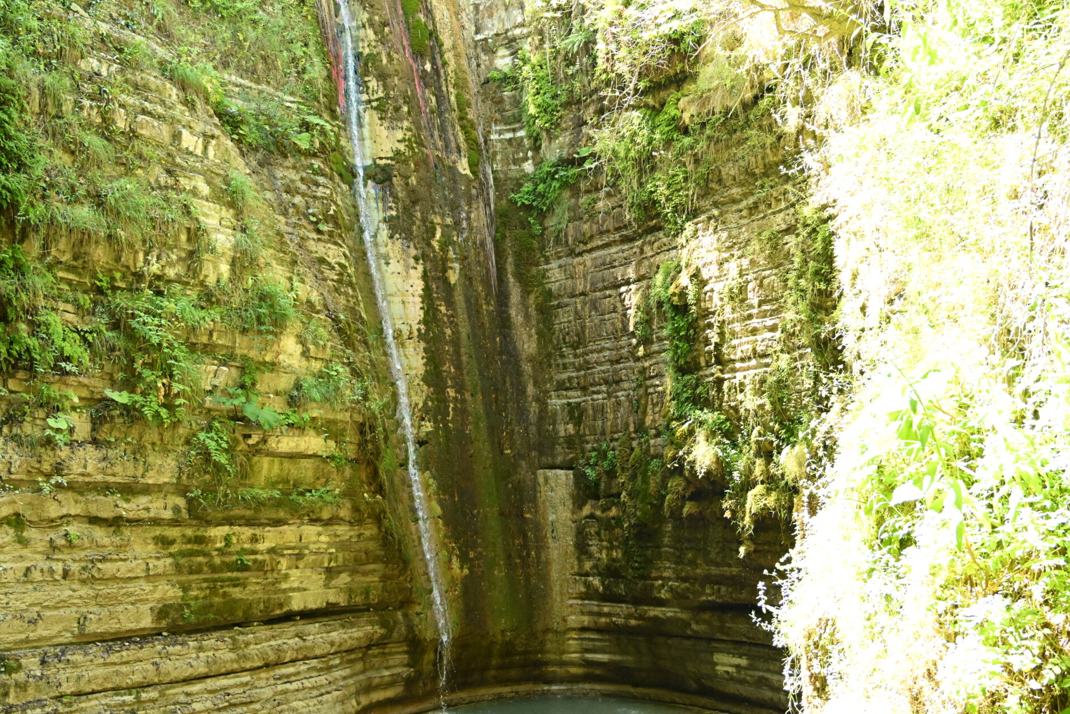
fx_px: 1397
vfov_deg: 28.6
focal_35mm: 47
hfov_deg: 41.9
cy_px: 281
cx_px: 551
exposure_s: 1/1000
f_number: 4.5
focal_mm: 35
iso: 6400
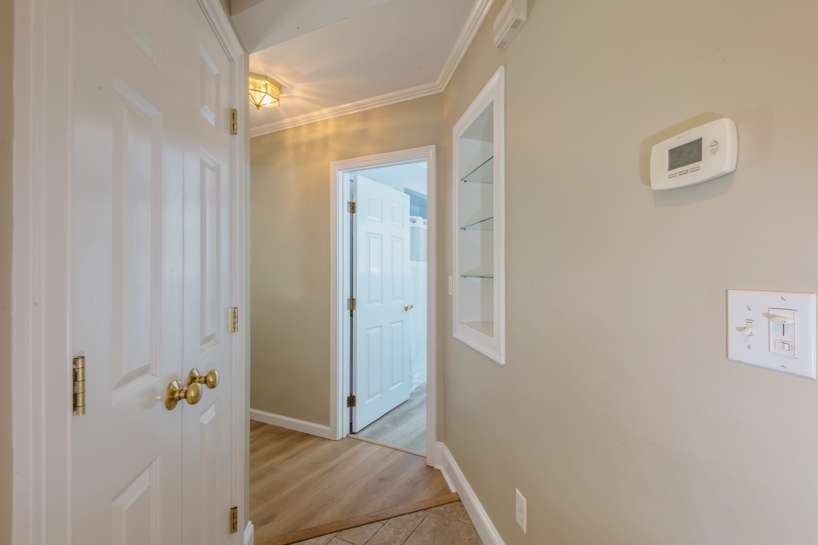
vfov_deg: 81.2
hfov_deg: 104.3
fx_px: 318
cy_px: 272
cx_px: 409
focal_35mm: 14
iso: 100
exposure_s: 1.3
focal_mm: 14
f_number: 16
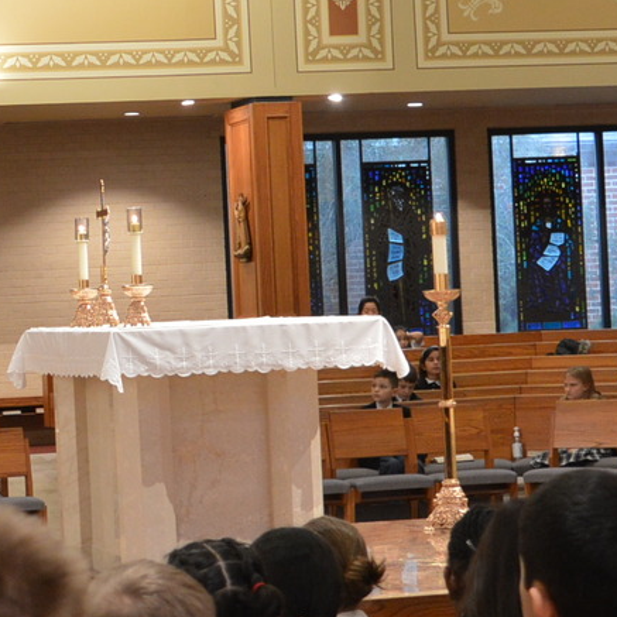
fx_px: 2823
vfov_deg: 12.5
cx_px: 59
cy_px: 258
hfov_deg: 12.4
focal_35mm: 140
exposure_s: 1/15
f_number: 4
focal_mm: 24
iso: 560
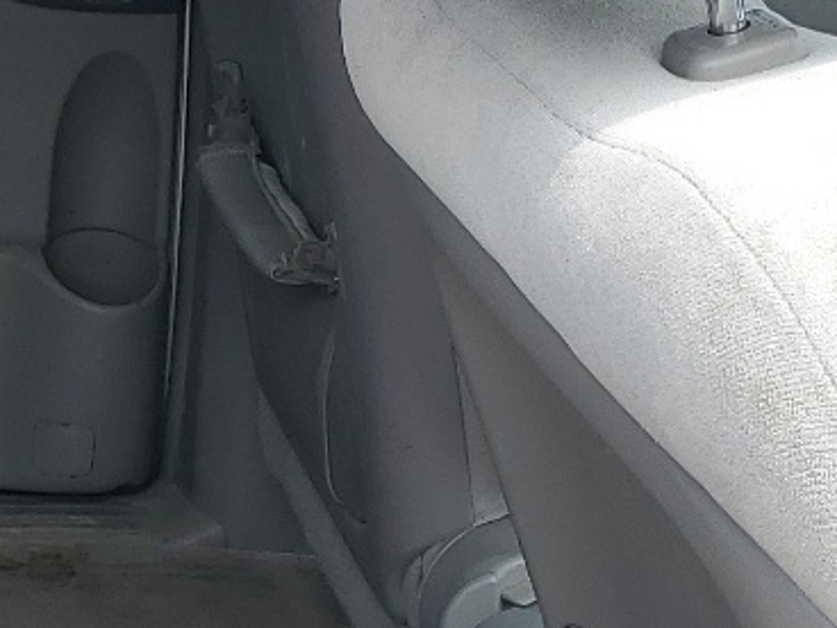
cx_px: -257
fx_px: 2732
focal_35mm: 113
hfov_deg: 16.4
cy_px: 489
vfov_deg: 13.1
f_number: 1.5
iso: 50
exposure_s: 1/625
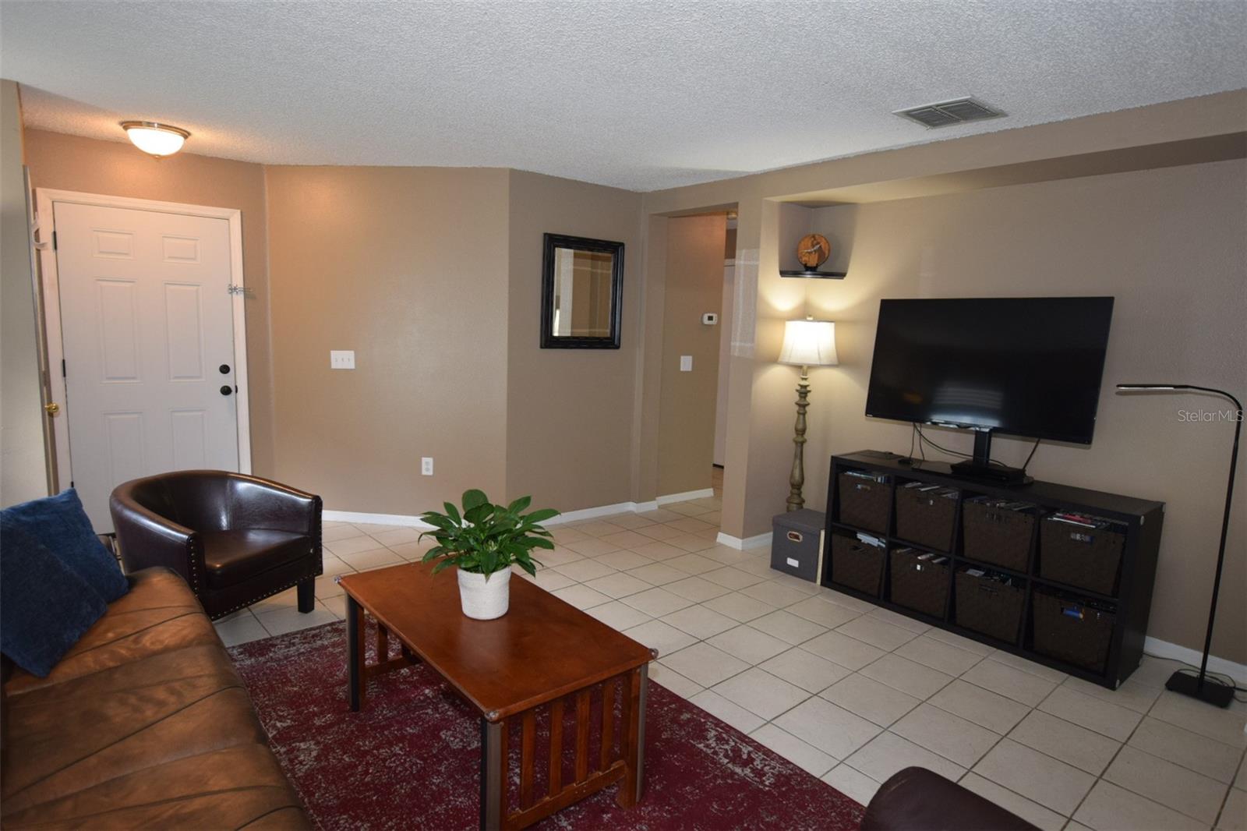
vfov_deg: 63.2
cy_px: 416
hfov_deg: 85.4
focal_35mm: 20
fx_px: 675
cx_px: 624
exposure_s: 1/80
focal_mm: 13
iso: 800
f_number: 4.5
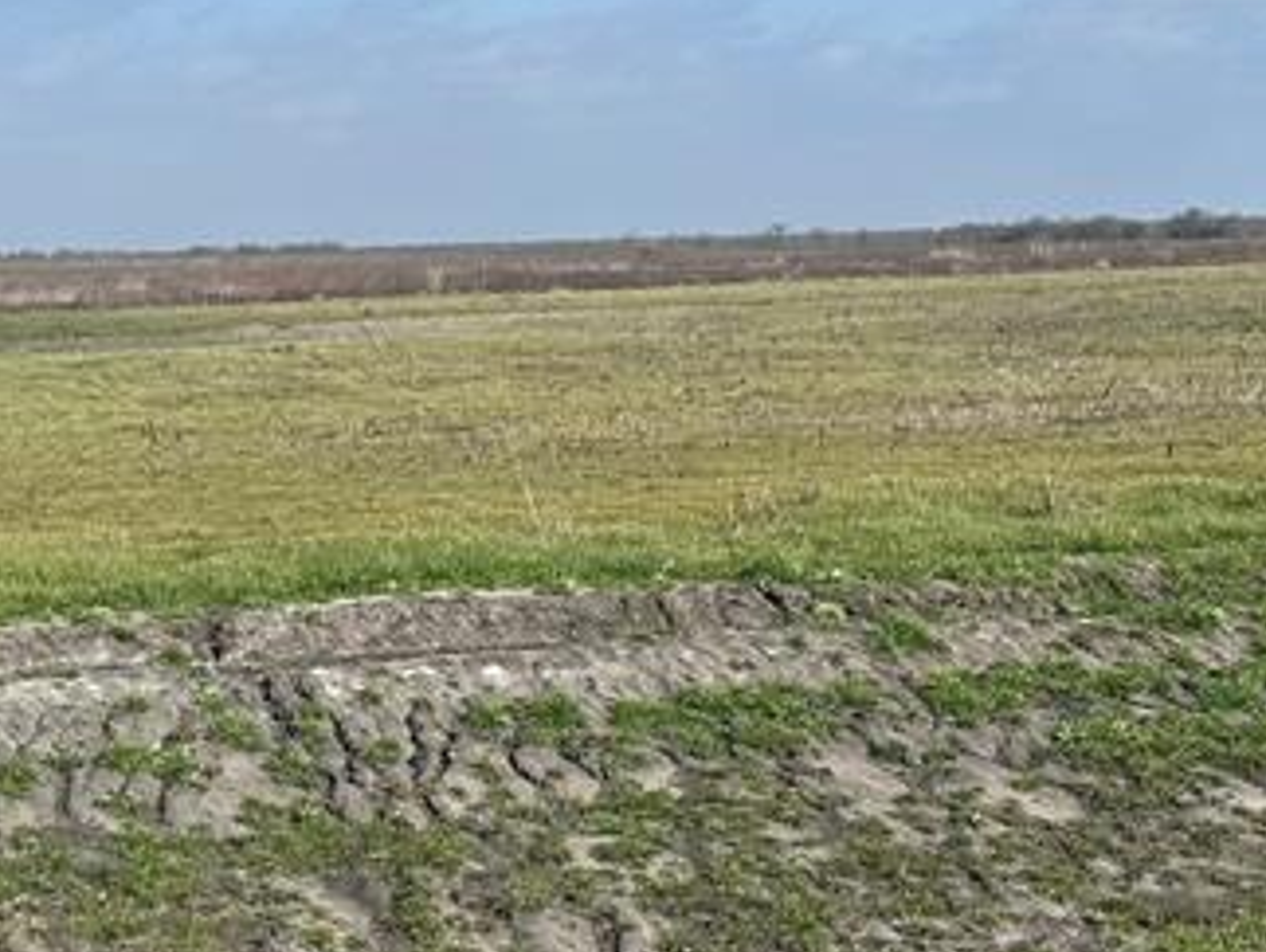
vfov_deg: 19.4
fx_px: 2783
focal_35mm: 76
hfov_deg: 25.4
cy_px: 541
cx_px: 365
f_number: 1.78
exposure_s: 1/5848
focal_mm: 6.86
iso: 80
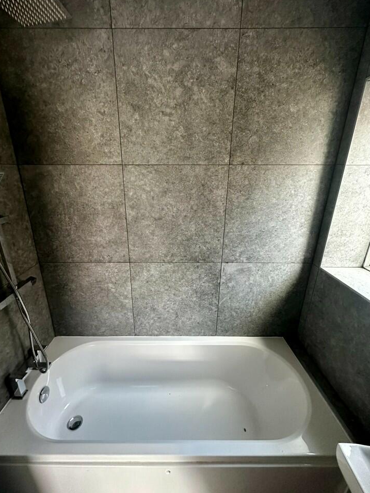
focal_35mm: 15
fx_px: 214
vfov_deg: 98.2
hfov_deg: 81.7
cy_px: 241
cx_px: 175
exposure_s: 1/60
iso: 500
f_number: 2.2
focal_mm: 2.22
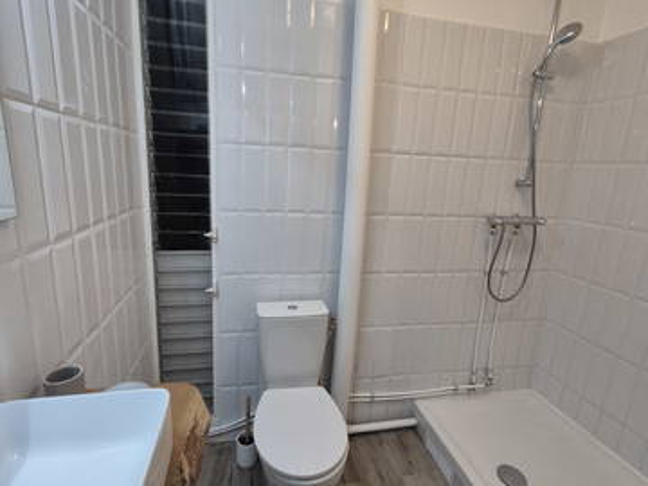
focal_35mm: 13
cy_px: 243
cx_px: 324
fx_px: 243
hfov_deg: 106.2
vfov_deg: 89.9
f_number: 2.2
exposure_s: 1/50
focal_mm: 1.74
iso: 125
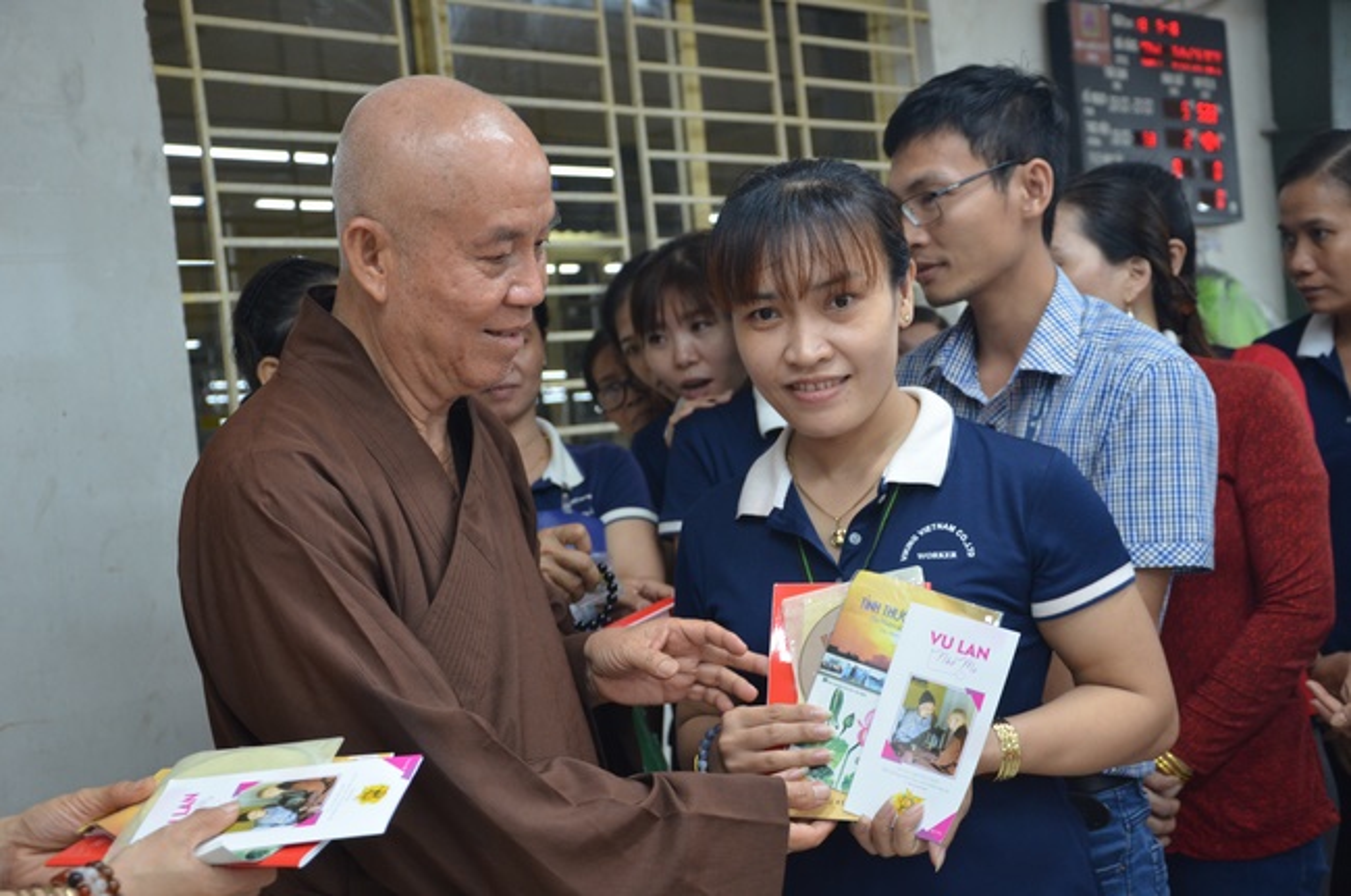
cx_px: 676
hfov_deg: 35.1
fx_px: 2135
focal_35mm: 57
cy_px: 448
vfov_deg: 23.7
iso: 1000
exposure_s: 1/100
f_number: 4.5
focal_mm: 38
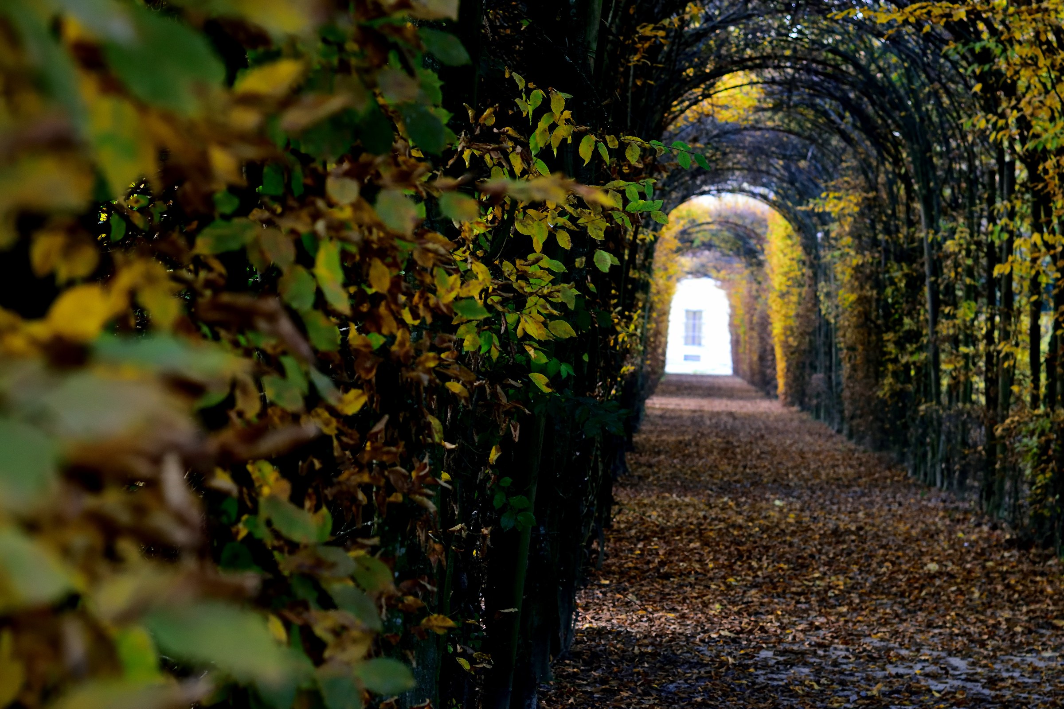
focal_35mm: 75
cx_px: 532
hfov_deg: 27.0
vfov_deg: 18.2
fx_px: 2216
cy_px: 354
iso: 1000
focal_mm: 50
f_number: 3.5
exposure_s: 1/50
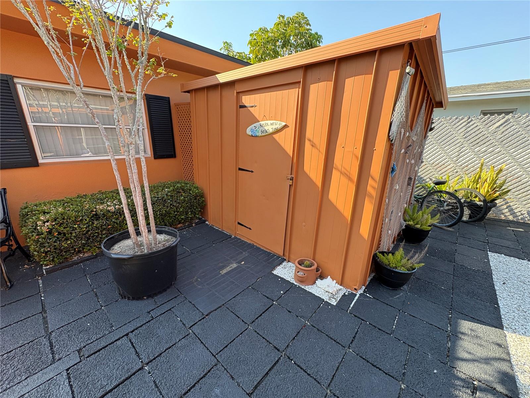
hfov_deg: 102.1
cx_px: 265
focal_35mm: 14
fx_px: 214
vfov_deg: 85.7
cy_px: 199
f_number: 2.2
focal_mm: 2.22
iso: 64
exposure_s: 1/247
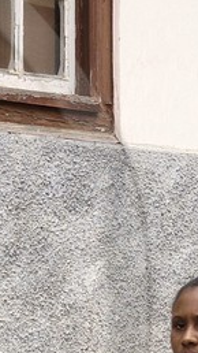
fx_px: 3820
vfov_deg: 5.3
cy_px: 298
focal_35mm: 409
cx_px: -274
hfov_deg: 2.9
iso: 100
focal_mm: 42
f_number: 6.3
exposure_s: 1/250
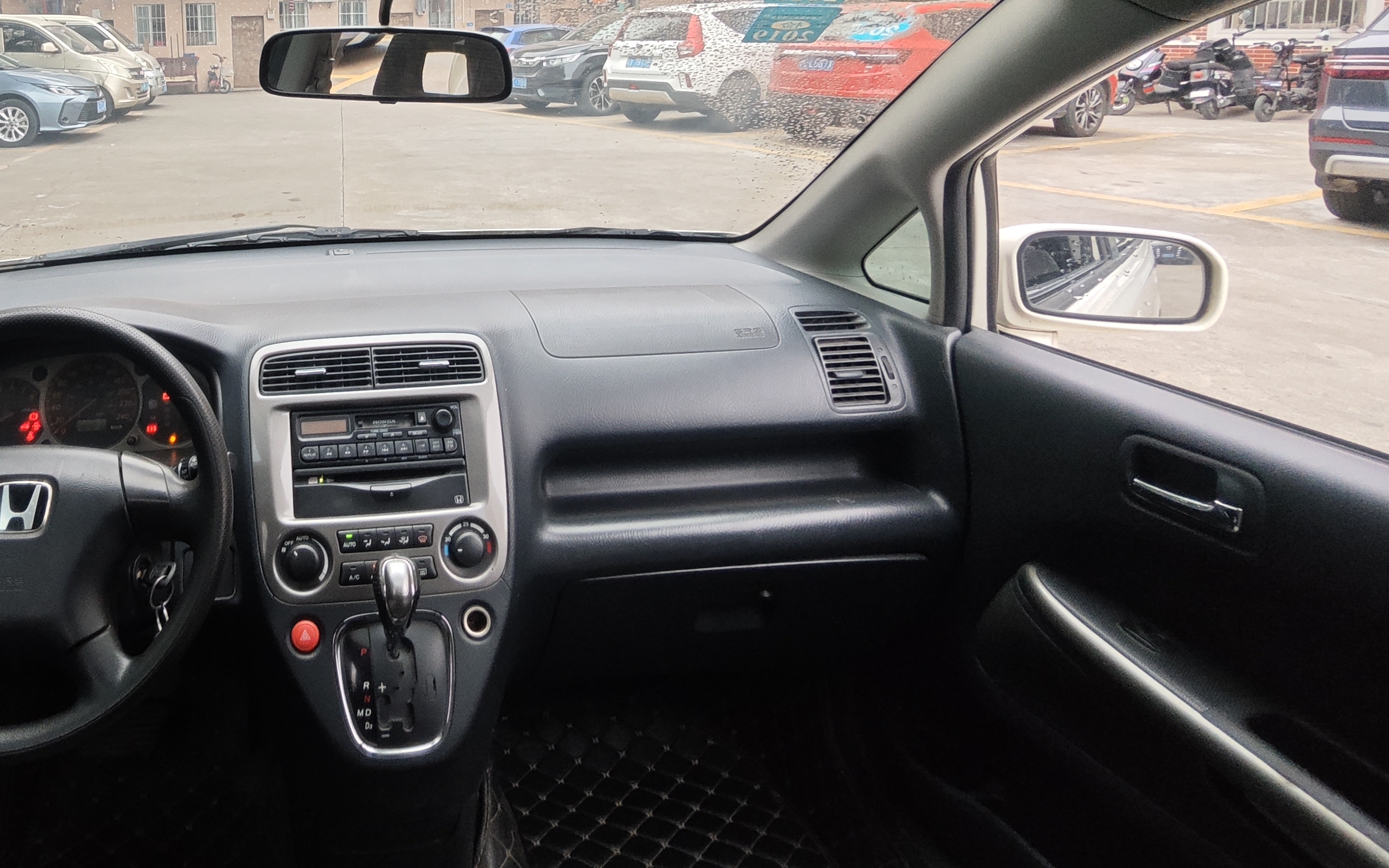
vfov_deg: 47.6
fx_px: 908
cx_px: 343
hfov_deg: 69.7
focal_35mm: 24
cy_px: 145
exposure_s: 1/50
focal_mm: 1.91
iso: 160
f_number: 2.2
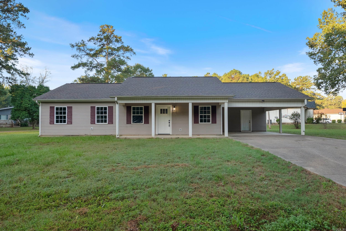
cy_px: 116
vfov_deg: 56.2
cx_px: 173
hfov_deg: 77.3
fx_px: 216
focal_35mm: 22
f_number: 5.6
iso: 250
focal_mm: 22.5
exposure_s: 1/250
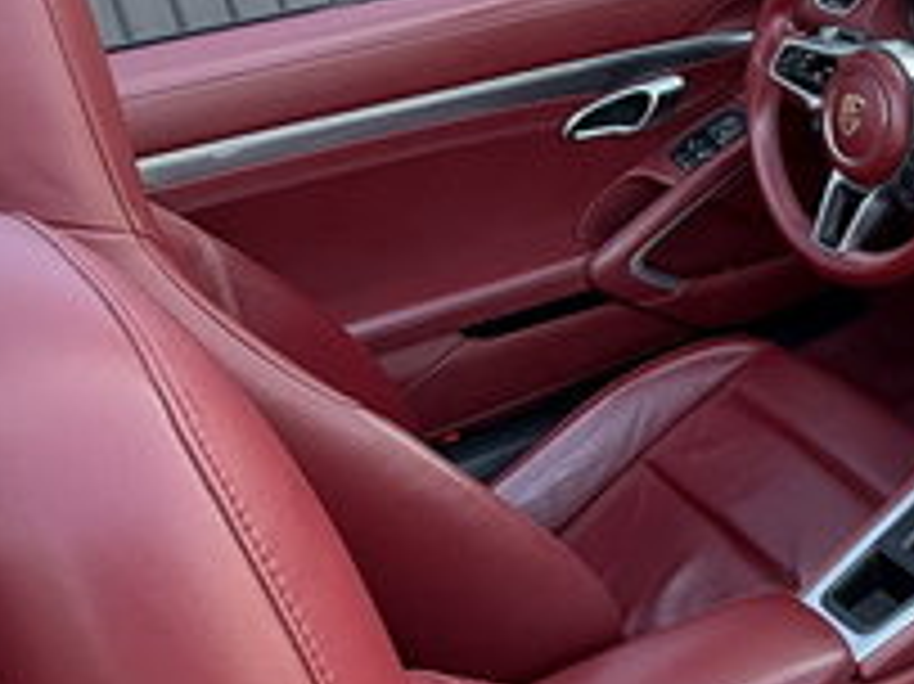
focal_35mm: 53
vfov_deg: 26.9
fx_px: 1399
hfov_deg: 33.4
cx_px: 891
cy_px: 562
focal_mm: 2.22
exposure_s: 1/121
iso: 64
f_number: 2.2
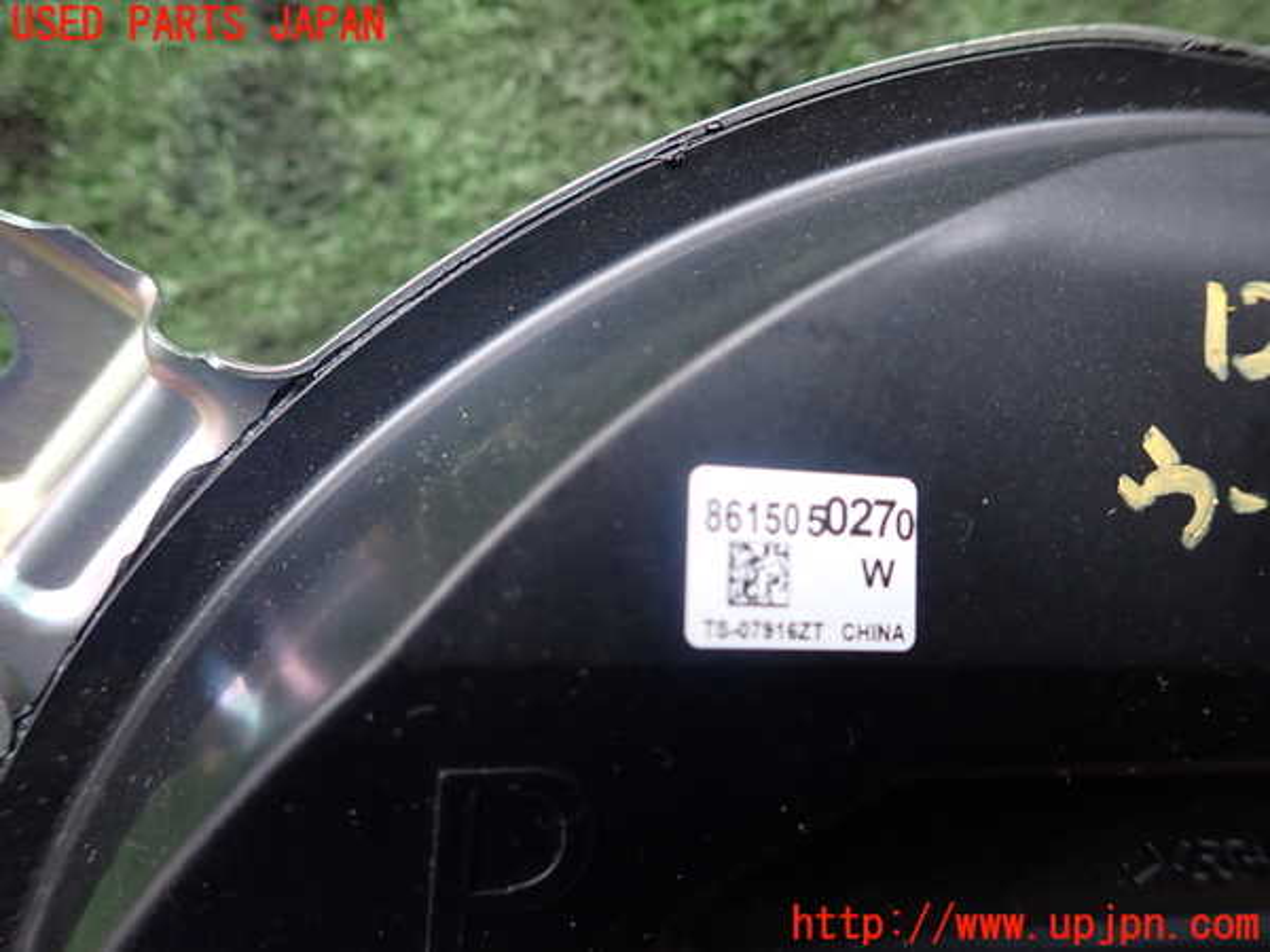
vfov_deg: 54.9
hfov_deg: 69.4
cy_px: 476
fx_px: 917
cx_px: 635
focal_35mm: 25
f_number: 2
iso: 200
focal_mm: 4.5
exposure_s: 1/50
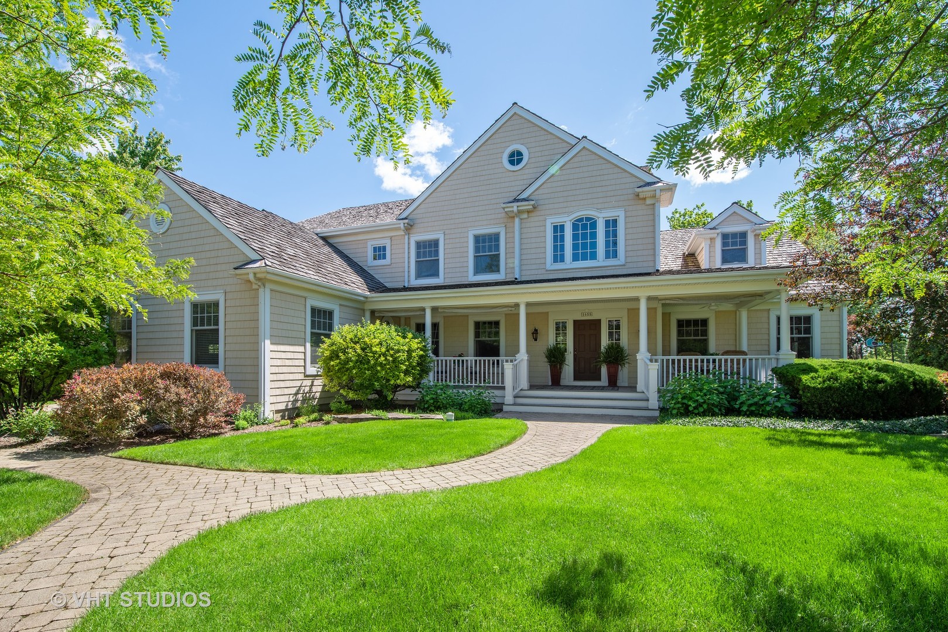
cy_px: 316
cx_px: 474
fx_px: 395
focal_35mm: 15
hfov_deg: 100.4
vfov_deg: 77.3
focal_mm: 15
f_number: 11
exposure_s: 1/60
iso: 200
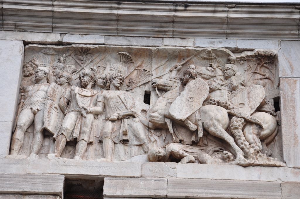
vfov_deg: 8.7
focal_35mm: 158
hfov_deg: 13.1
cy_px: 100
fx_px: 1311
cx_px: 150
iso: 200
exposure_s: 1/200
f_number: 10
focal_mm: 105
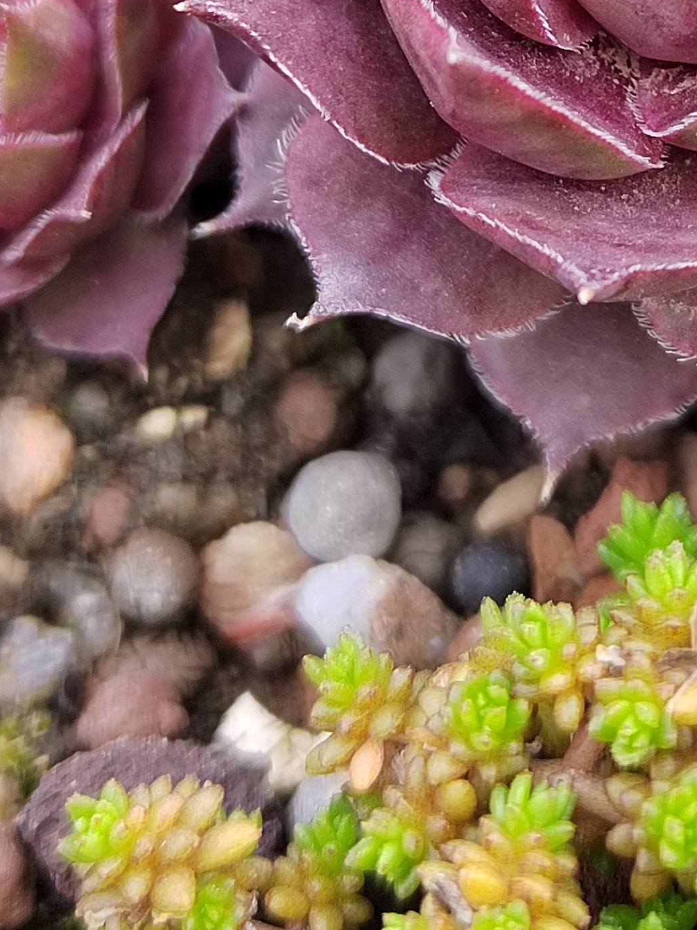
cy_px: -145
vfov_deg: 19.4
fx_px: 2578
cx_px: 707
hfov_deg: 15.1
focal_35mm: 96
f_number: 1.9
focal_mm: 5.52
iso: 263
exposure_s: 1/100
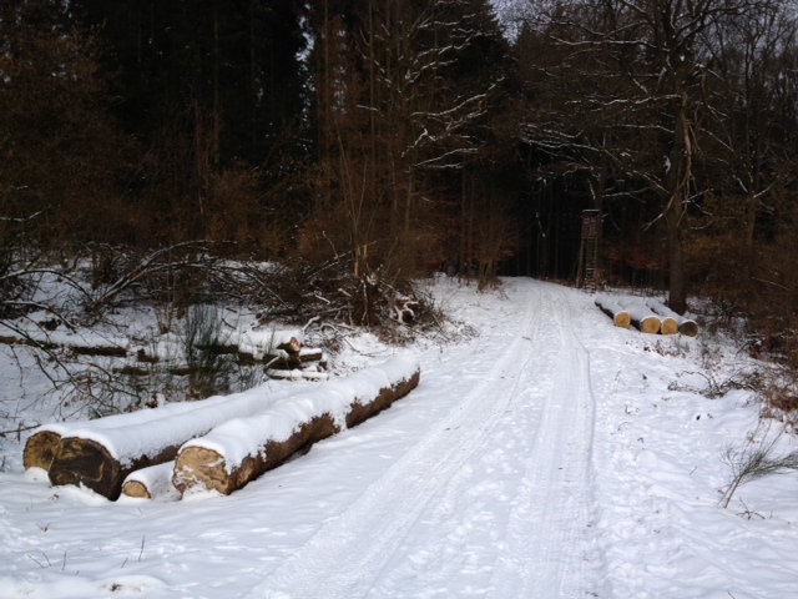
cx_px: 399
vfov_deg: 40.7
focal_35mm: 35
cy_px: 300
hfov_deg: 52.6
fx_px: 807
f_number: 2.4
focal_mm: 4.28
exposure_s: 1/978
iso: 50
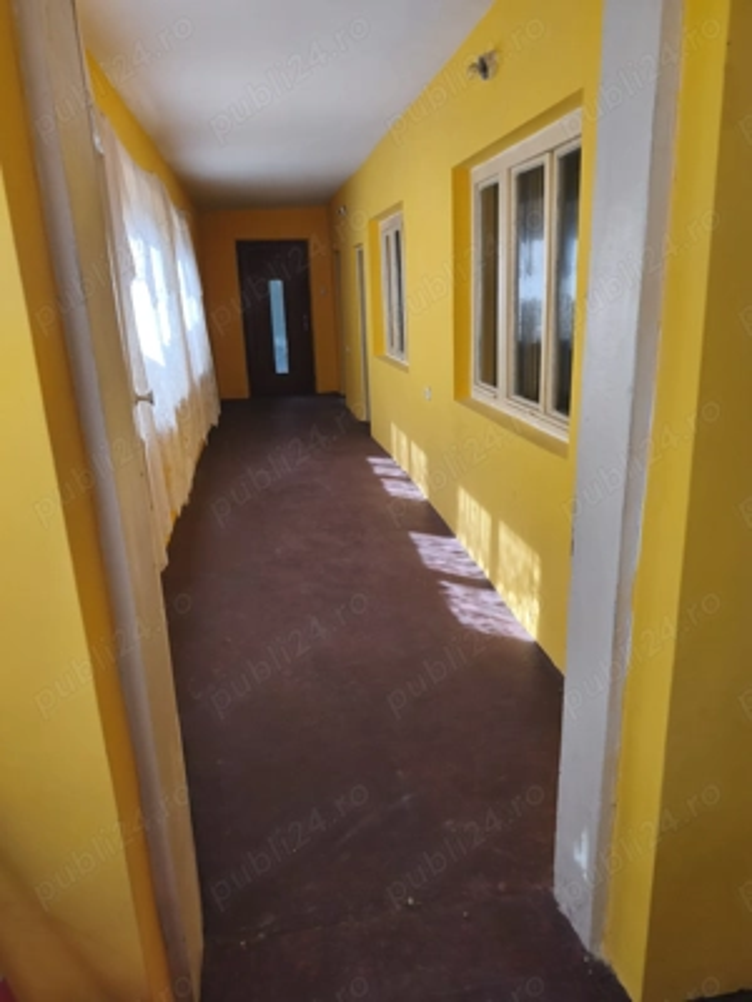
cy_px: 501
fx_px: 666
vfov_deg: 73.9
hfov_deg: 58.9
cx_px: 376
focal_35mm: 23
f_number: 1.65
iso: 50
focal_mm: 6.18
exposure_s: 1/127
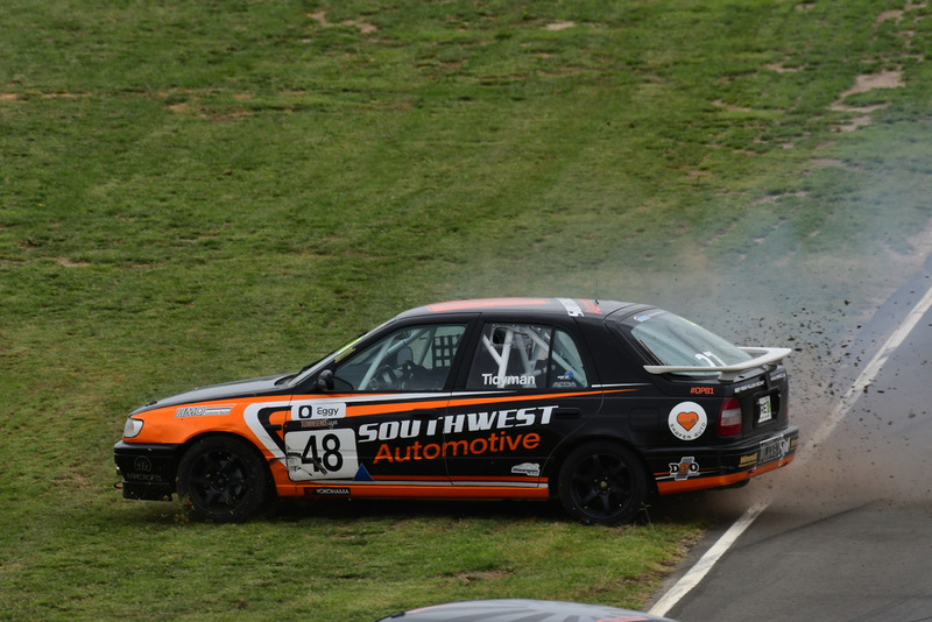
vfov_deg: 1.8
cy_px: 311
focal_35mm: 750
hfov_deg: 2.7
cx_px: 466
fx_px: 19423
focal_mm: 500
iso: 500
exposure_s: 1/640
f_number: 11
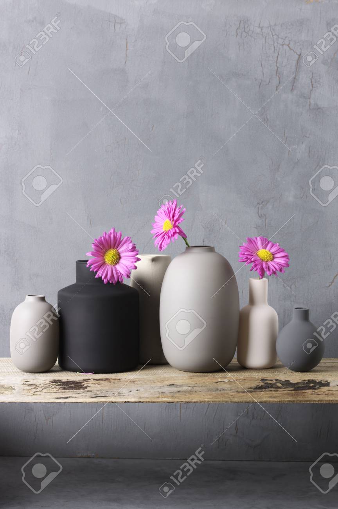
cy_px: 254
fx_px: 1058
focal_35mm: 75
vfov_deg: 27.0
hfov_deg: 18.1
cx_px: 169
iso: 100
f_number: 8
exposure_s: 1/2
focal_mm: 50
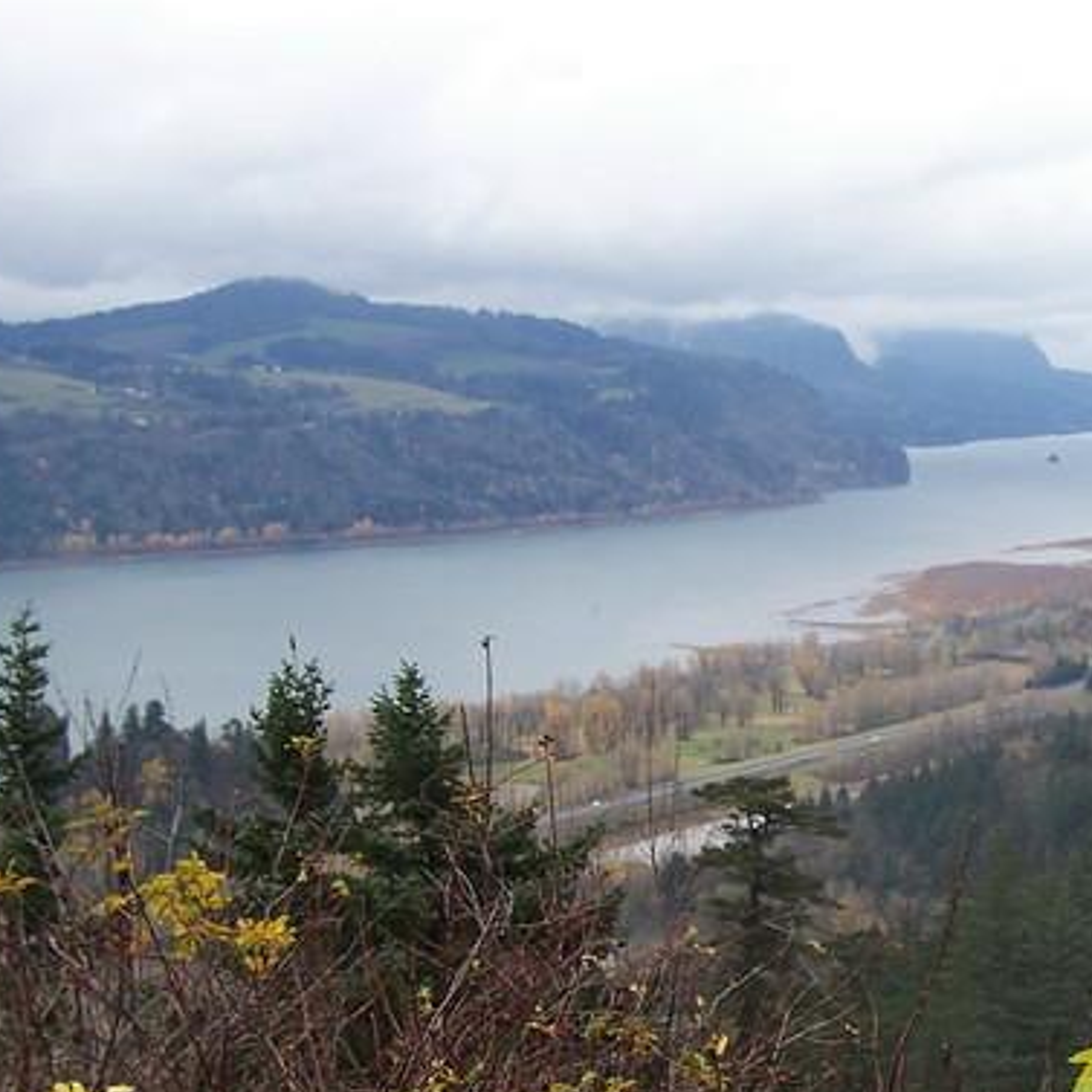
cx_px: 883
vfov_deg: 25.0
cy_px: 574
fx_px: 2463
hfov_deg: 24.6
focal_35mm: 69
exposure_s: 1/250
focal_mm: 7
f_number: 3
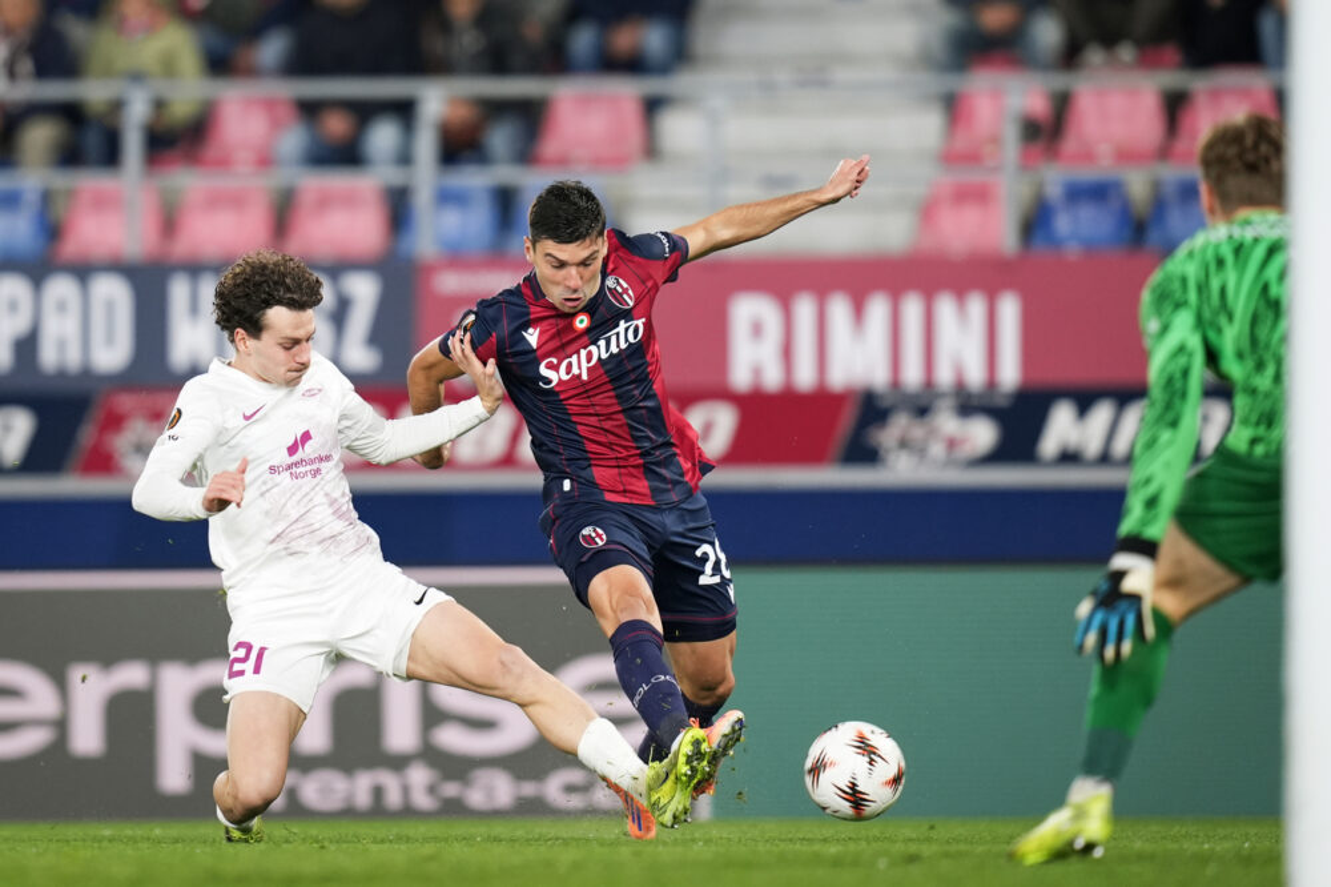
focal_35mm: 400
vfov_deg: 3.4
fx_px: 14783
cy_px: 444
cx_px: 666
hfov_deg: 5.2
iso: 2000
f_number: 3.2
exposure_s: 1/1250
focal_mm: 400
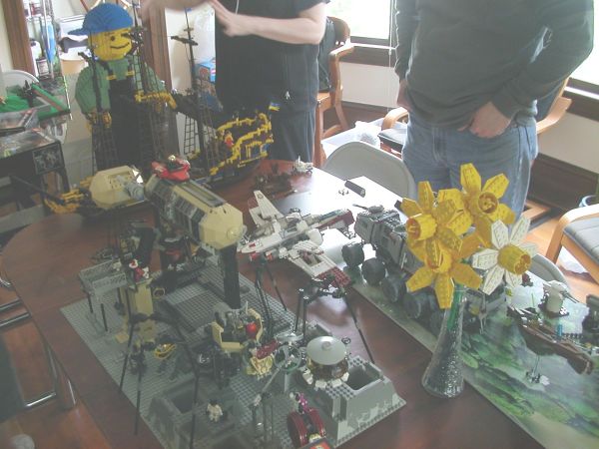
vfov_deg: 38.7
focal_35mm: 37
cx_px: 300
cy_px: 224
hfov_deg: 50.1
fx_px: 640
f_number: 2.7
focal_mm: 5.6
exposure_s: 1/11.2
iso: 100
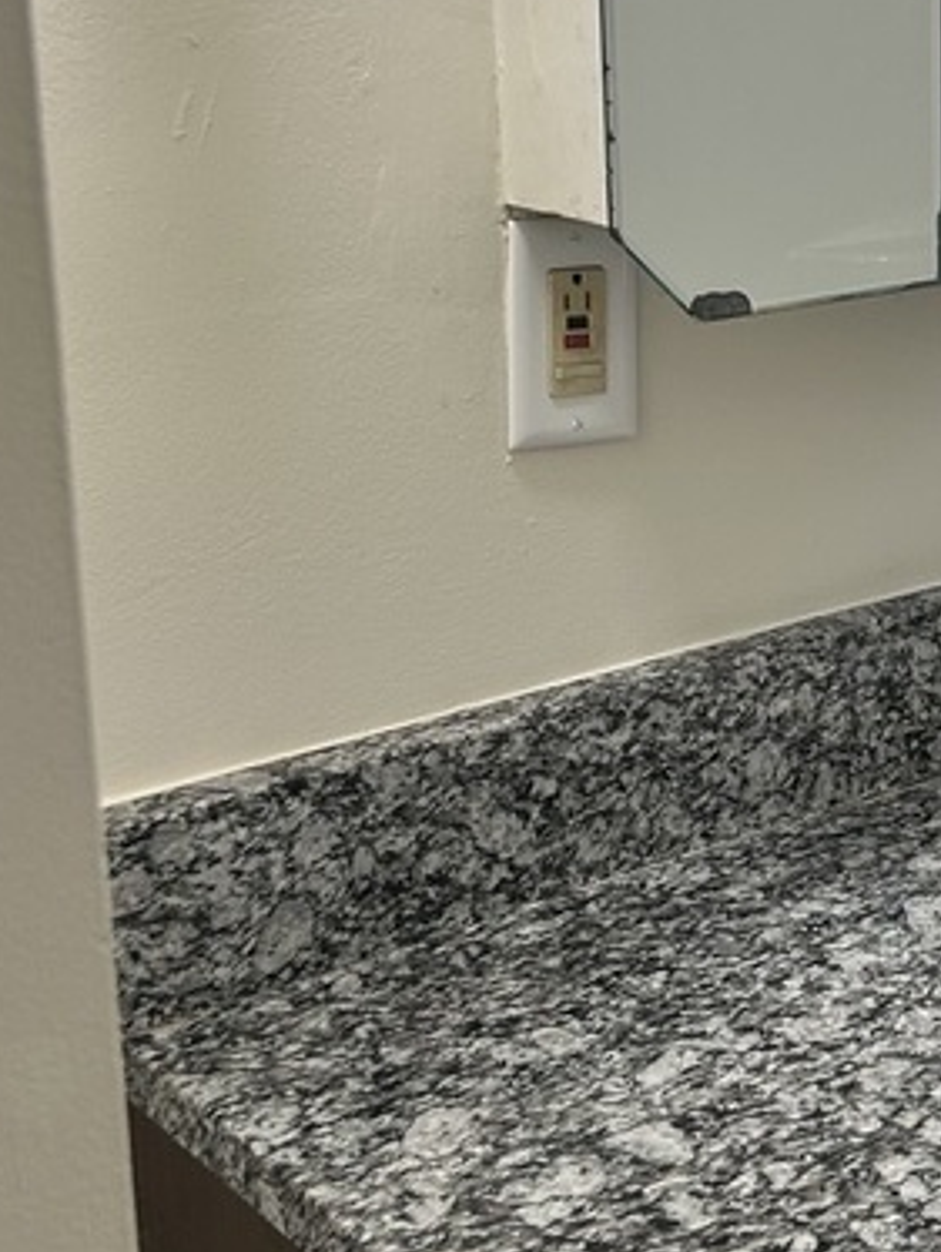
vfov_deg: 25.7
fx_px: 2715
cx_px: 931
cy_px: 311
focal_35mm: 75
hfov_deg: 19.1
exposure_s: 1/120
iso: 40
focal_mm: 5.7
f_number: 1.5
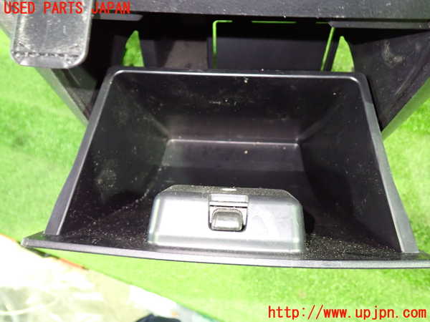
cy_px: 161
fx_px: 373
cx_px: 215
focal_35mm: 30
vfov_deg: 46.8
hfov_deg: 60.0
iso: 800
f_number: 2.3
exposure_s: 1/8
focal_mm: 5.4
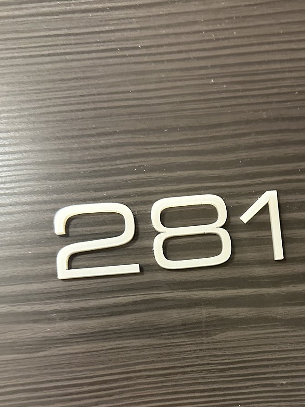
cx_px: 229
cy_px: 289
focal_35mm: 42
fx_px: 494
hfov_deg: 33.6
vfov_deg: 43.8
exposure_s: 1/33
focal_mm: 6.86
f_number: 1.78
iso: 800
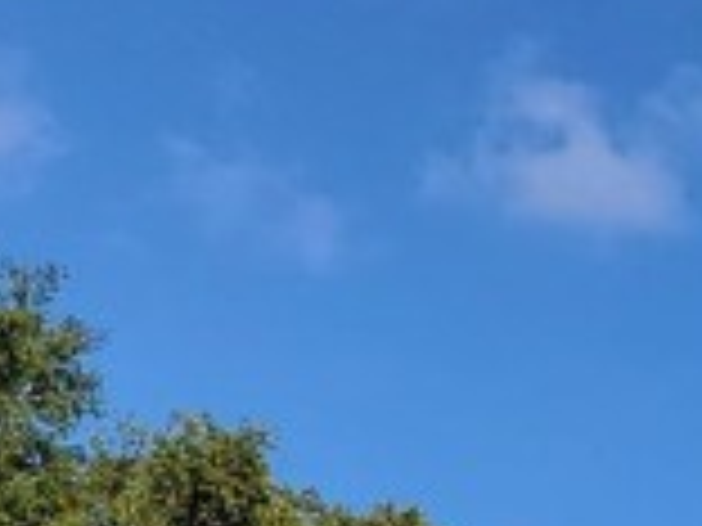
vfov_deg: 8.7
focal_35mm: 158
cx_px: 1629
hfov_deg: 10.8
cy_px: 1164
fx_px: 3204
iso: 16
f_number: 1.8
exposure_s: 1/1036
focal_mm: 6.7
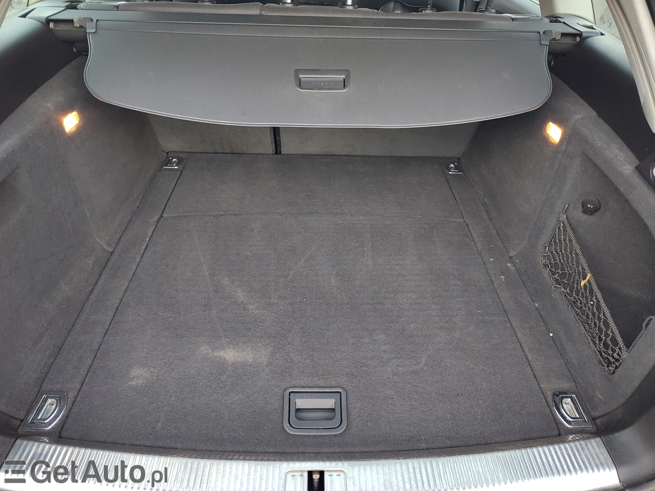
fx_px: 435
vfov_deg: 58.9
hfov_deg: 73.9
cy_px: 246
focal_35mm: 23
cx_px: 328
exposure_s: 1/50
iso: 214
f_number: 1.8
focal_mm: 5.56
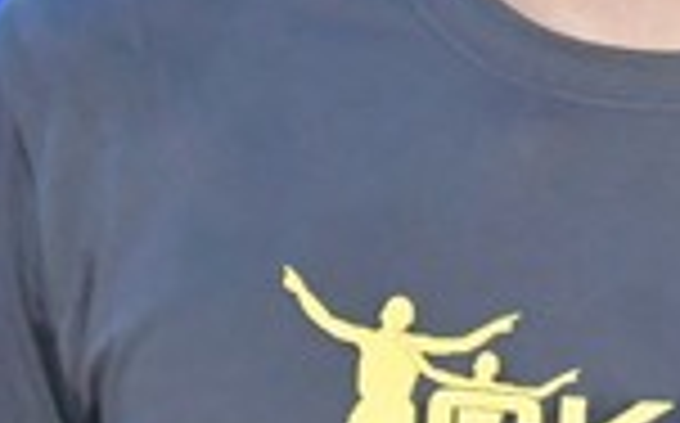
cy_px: 65
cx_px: 1635
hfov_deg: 3.6
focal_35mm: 581
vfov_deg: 2.3
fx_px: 10755
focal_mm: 56
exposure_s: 1/60
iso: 5000
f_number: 4.8
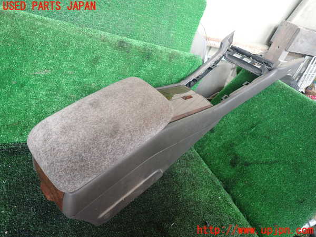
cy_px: 118
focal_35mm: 25
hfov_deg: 69.4
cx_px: 158
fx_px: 228
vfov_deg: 54.9
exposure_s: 1/50
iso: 200
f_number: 2
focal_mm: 4.5
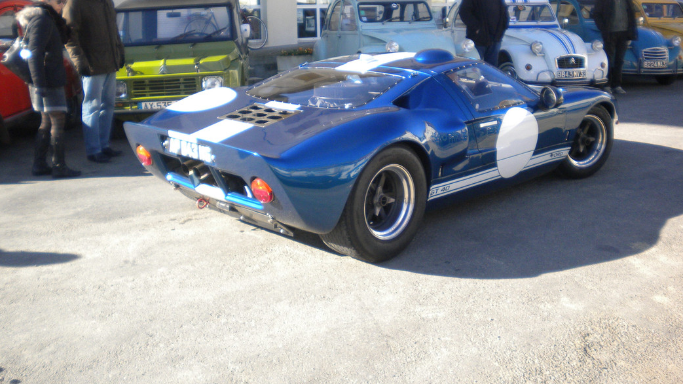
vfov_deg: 30.3
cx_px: 334
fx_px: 706
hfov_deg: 51.6
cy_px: 142
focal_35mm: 39
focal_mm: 6.3
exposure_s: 1/700
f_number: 3.1
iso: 185
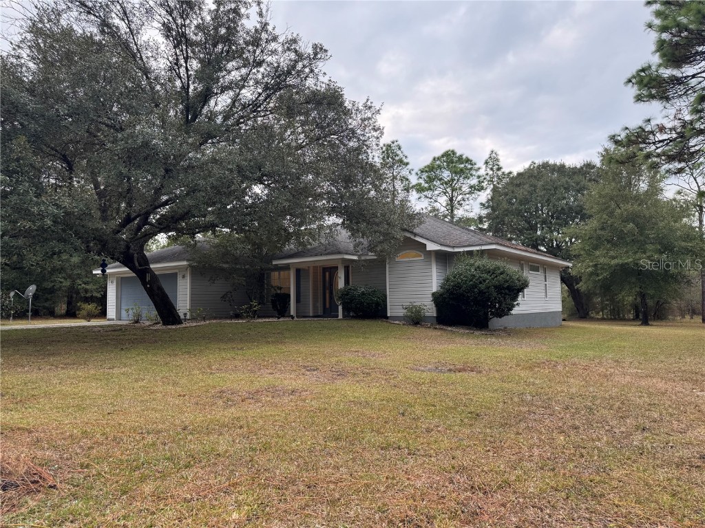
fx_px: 489
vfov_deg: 56.8
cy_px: 264
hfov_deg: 71.6
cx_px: 352
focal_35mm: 24
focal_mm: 6.76
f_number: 1.78
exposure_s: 1/211
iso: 80
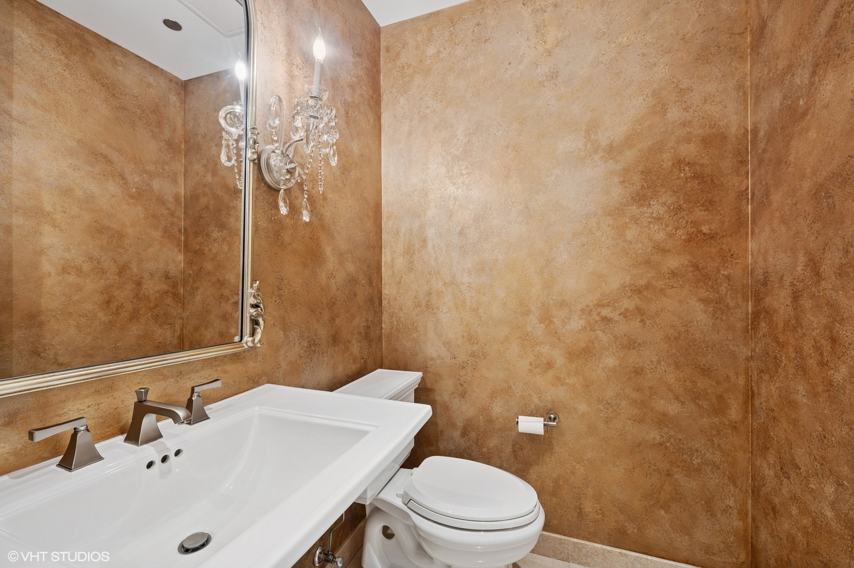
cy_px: 284
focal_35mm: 15
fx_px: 356
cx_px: 427
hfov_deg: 100.4
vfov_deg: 77.2
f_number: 9.5
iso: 200
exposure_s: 1/4
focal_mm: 15
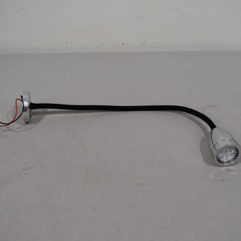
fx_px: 415
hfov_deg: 32.4
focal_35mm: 53
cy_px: 121
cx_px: 132
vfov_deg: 32.4
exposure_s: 1/125
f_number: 5.6
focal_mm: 27
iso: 320
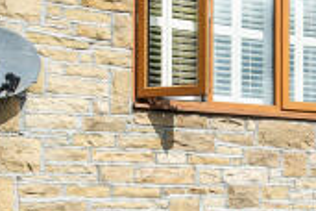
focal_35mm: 90
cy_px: 201
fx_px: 790
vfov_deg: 15.0
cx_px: 287
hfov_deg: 22.1
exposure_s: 1/400
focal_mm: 15
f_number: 8
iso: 160
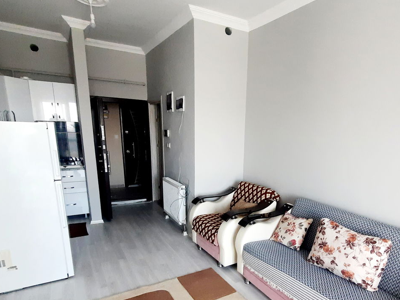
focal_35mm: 22
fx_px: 254
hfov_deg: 75.6
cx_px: 239
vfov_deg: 59.5
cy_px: 203
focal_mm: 1.74
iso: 160
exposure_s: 1/50
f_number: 2.2
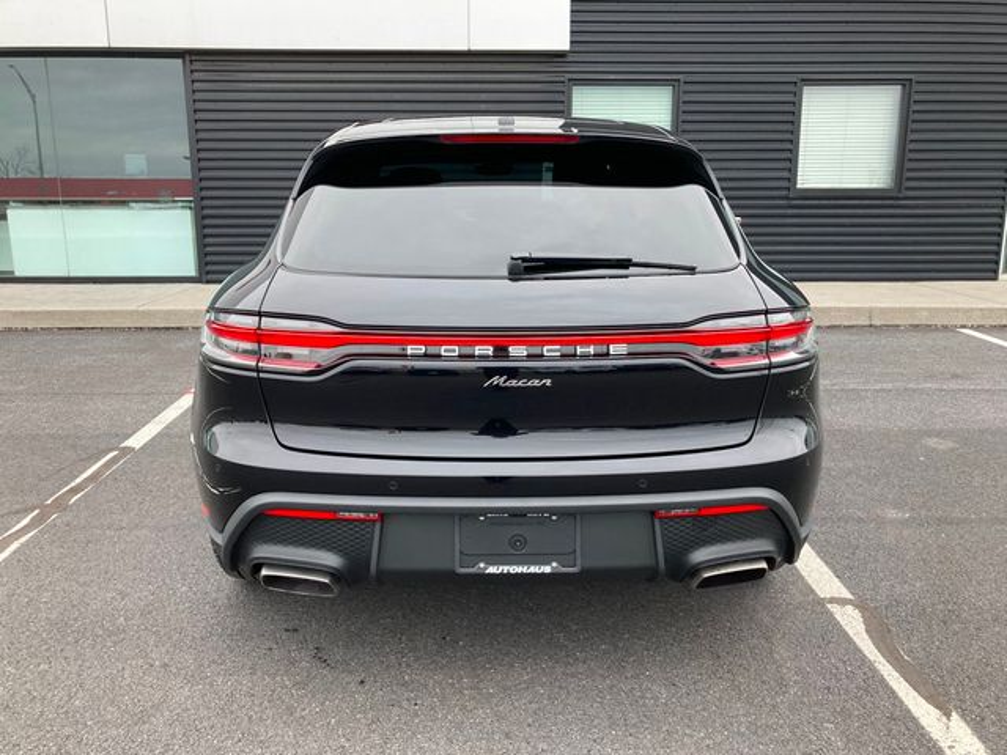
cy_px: 378
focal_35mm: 28
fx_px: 815
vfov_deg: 49.7
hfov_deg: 63.4
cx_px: 504
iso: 25
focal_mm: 3.99
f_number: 1.8
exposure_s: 1/121
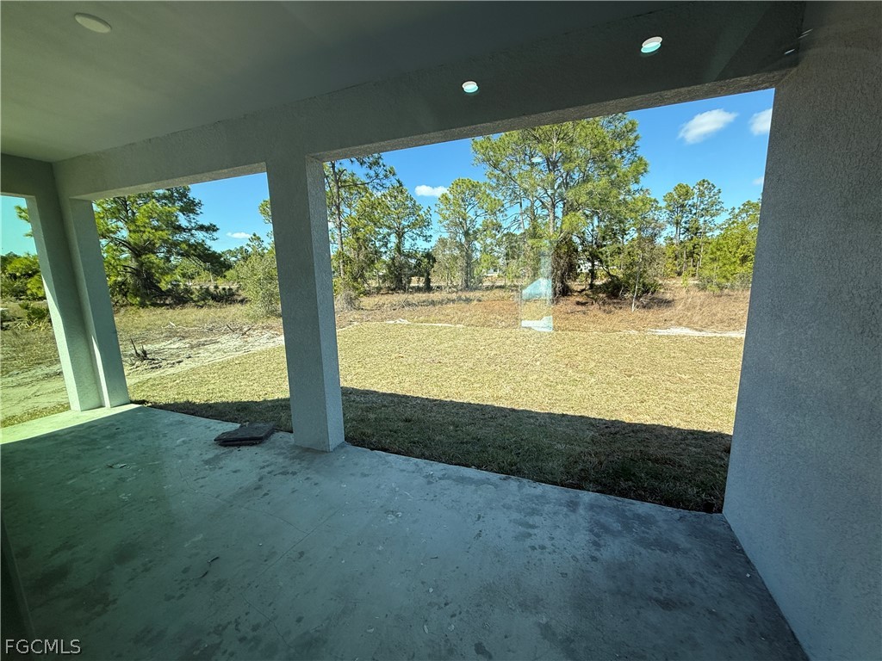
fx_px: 357
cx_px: 441
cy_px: 330
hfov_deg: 102.1
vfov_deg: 85.7
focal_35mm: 14
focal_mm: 2.22
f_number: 2.2
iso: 50
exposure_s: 1/638
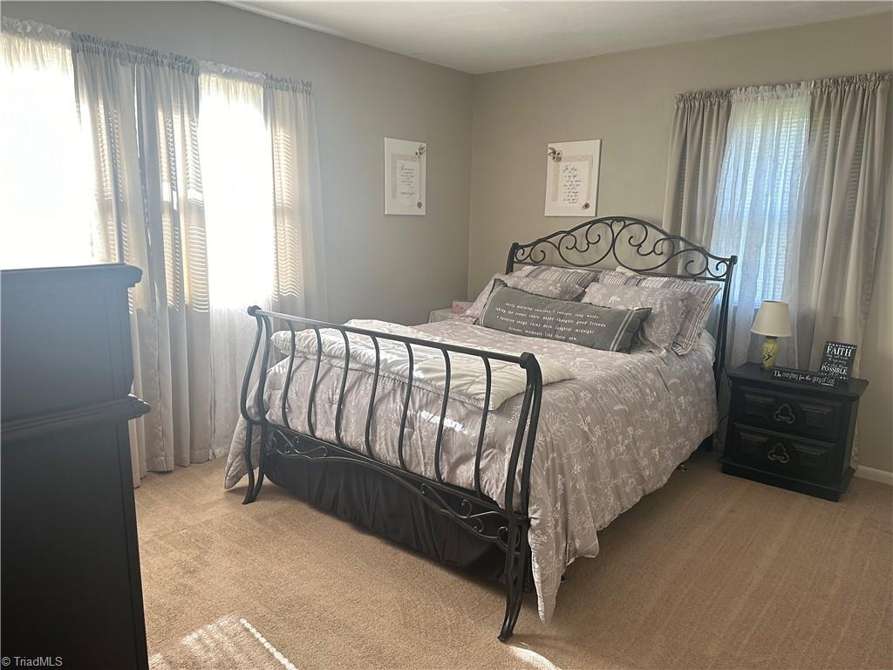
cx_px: 446
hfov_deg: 71.6
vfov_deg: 56.8
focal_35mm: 24
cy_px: 335
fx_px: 619
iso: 250
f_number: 1.78
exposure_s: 1/67
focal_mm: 6.86
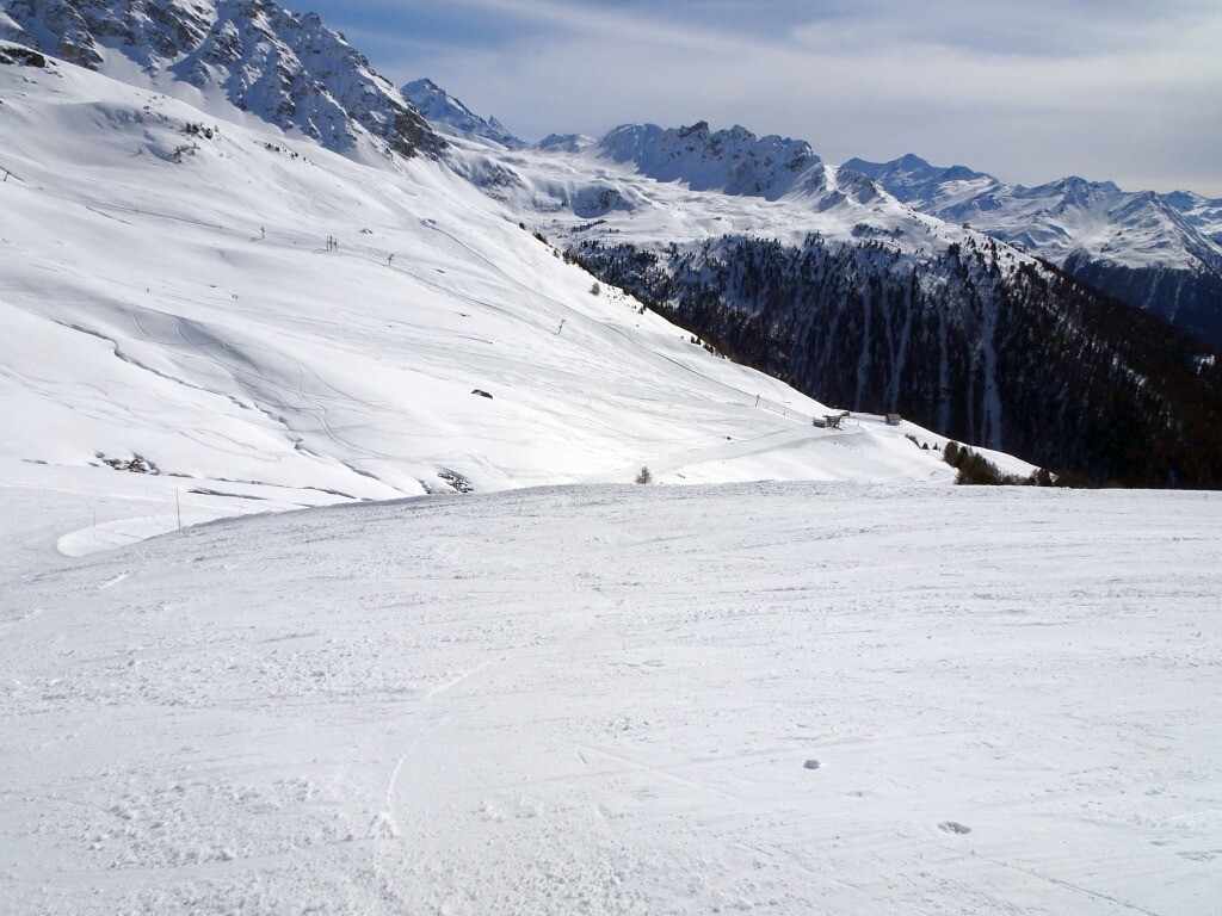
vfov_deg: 56.8
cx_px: 611
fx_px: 847
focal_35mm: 24
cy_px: 458
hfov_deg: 71.6
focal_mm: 4.1
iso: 80
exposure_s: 1/2000
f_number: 5.6
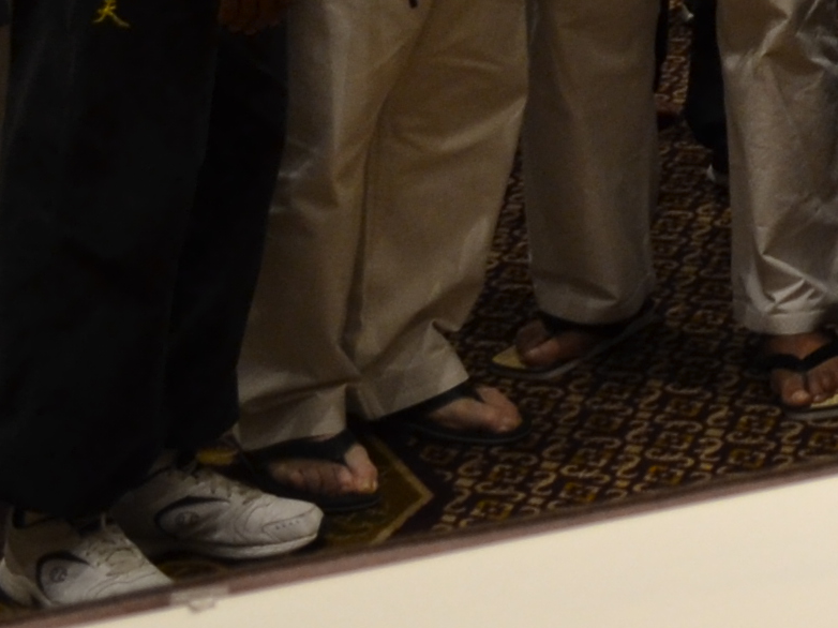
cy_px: -694
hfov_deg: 11.6
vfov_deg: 9.0
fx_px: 3703
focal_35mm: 153
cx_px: 1676
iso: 400
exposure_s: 1/40
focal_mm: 18
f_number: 3.5
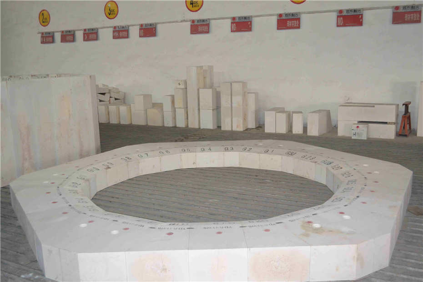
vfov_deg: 36.9
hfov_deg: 53.1
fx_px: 423
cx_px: 212
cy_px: 141
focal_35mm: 36
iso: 1800
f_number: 4
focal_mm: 24
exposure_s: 1/60
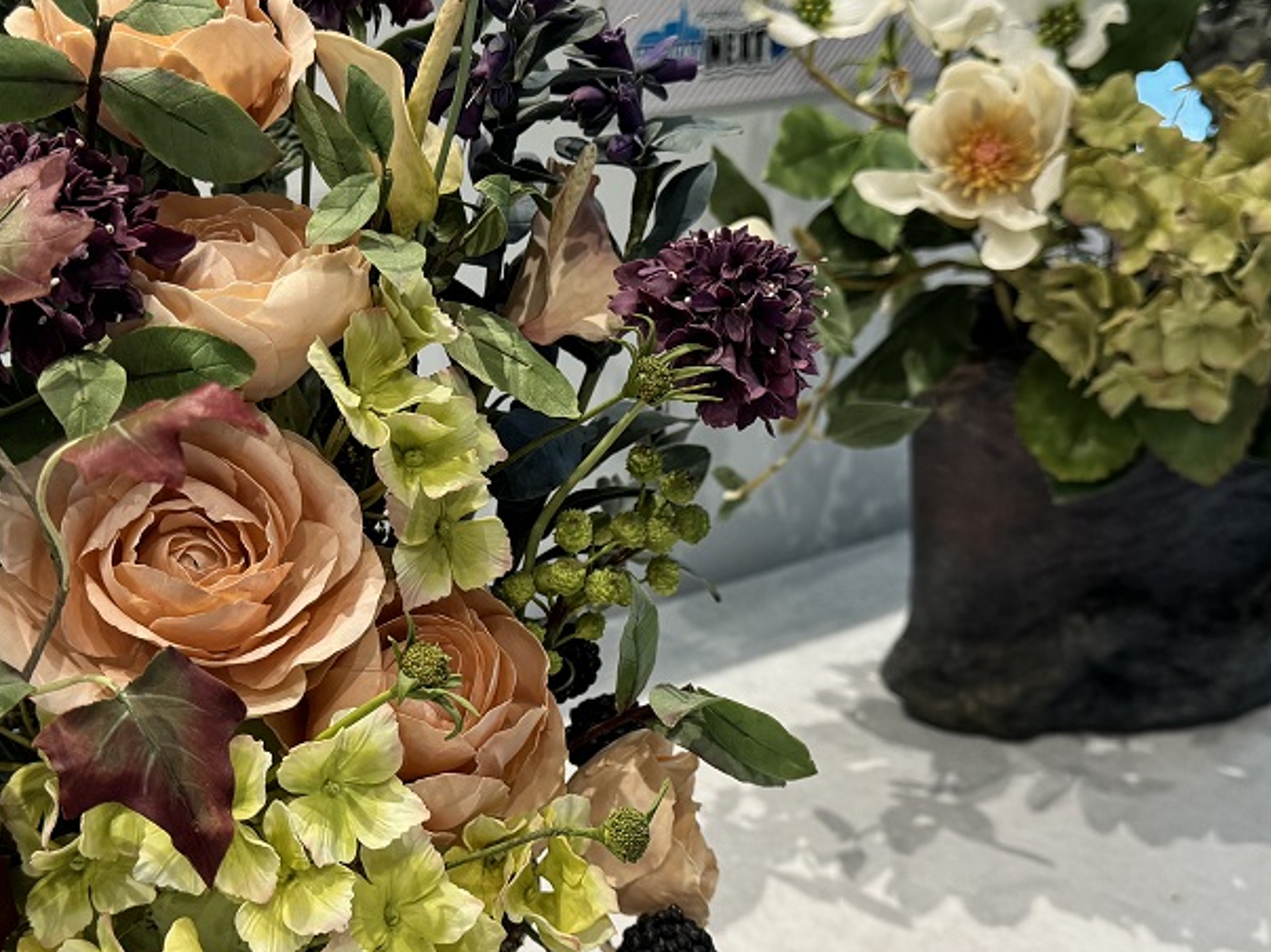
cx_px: 514
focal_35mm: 43
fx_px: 1579
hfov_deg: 43.7
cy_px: 514
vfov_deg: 33.6
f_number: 1.78
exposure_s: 1/98
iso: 200
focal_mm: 6.76
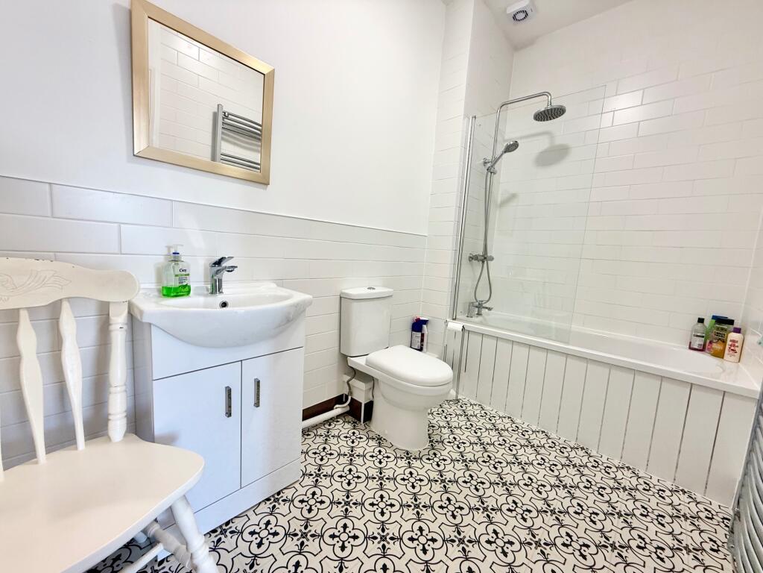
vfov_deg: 85.7
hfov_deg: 102.1
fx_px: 309
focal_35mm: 14
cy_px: 286
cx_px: 382
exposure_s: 1/100
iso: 125
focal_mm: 2.22
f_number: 2.2
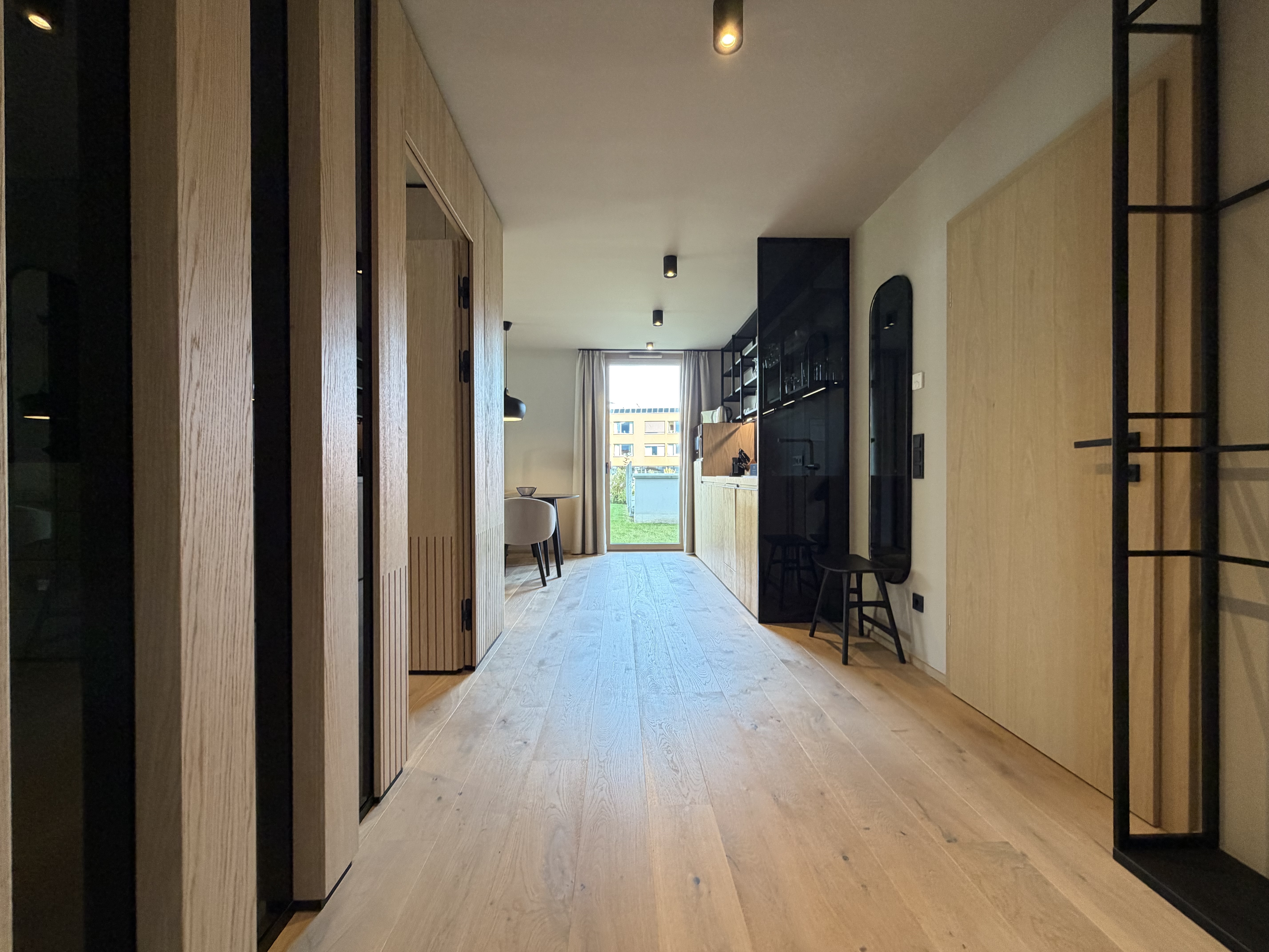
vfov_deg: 85.7
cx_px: 634
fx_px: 513
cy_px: 476
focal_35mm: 14
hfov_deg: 102.1
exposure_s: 1/50
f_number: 2.2
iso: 200
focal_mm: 2.22
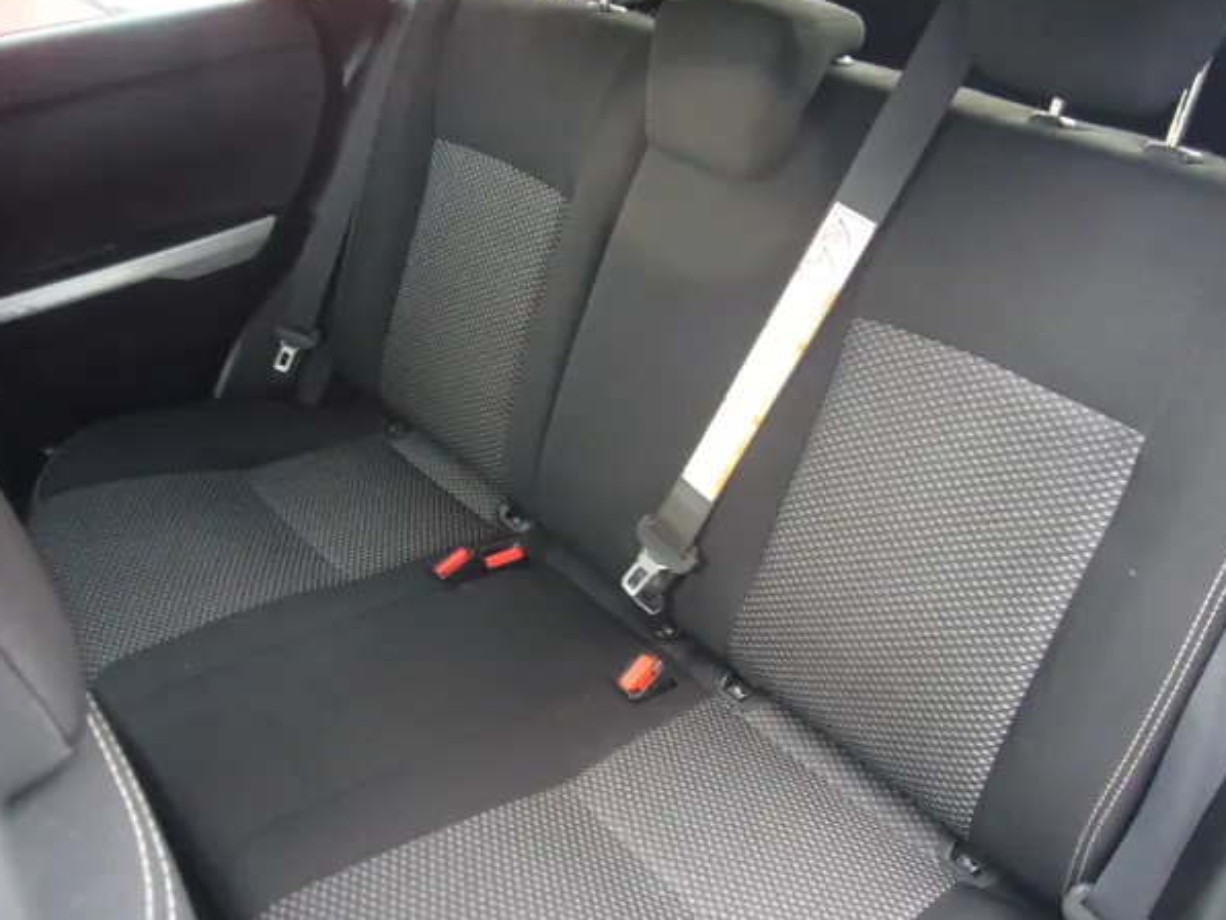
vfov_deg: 46.8
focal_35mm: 30
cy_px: 464
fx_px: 1063
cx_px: 645
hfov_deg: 59.9
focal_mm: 4.6
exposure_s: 1/15
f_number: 2.8
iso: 200
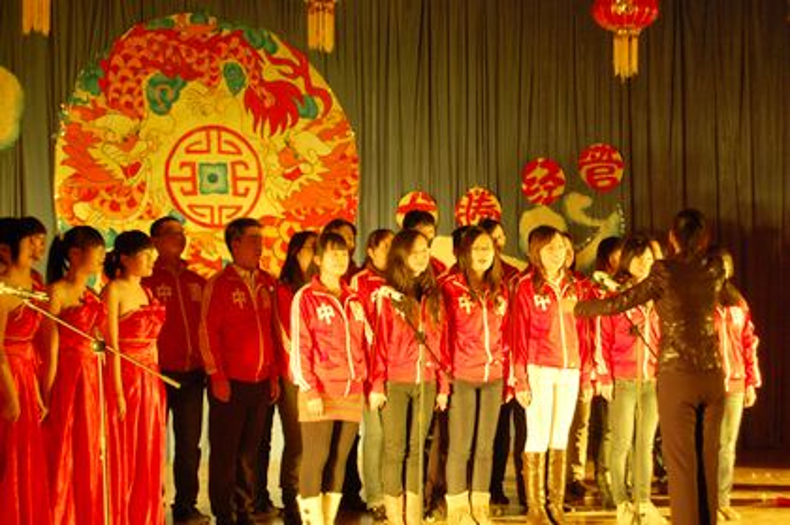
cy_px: 262
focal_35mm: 82
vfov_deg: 16.5
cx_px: 395
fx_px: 1808
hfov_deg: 24.6
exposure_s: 1/15
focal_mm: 55
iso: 800
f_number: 5.6
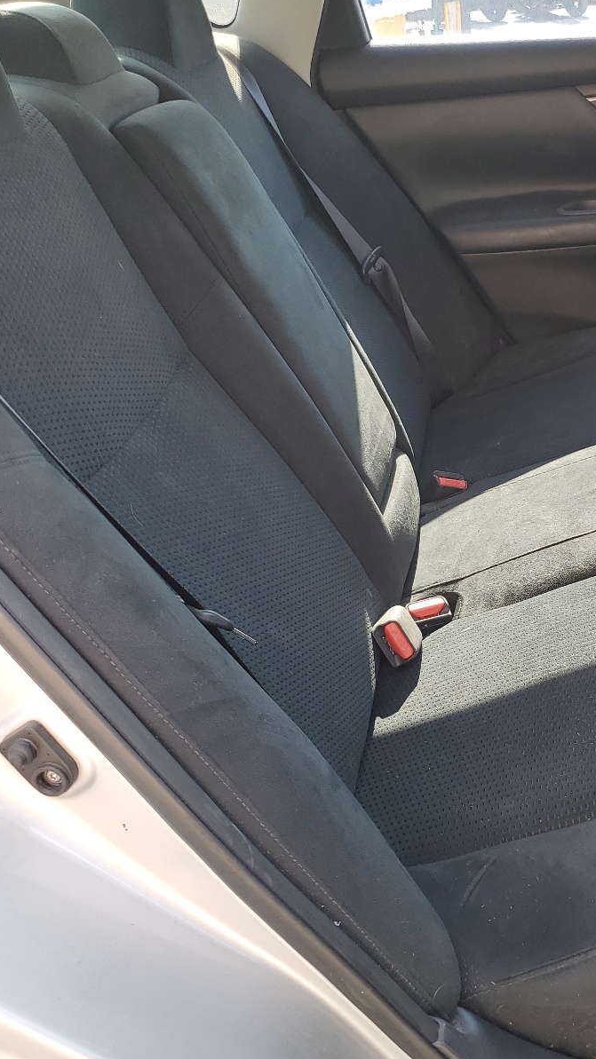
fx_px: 1068
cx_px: 494
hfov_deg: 30.3
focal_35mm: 38
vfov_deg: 52.8
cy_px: 528
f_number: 1.5
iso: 50
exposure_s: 1/149
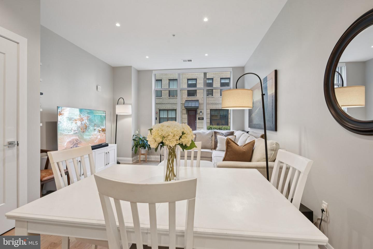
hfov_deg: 96.7
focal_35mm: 16
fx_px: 166
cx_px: 186
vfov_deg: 73.8
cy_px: 124
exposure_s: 1/20
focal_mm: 16
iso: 400
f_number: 8
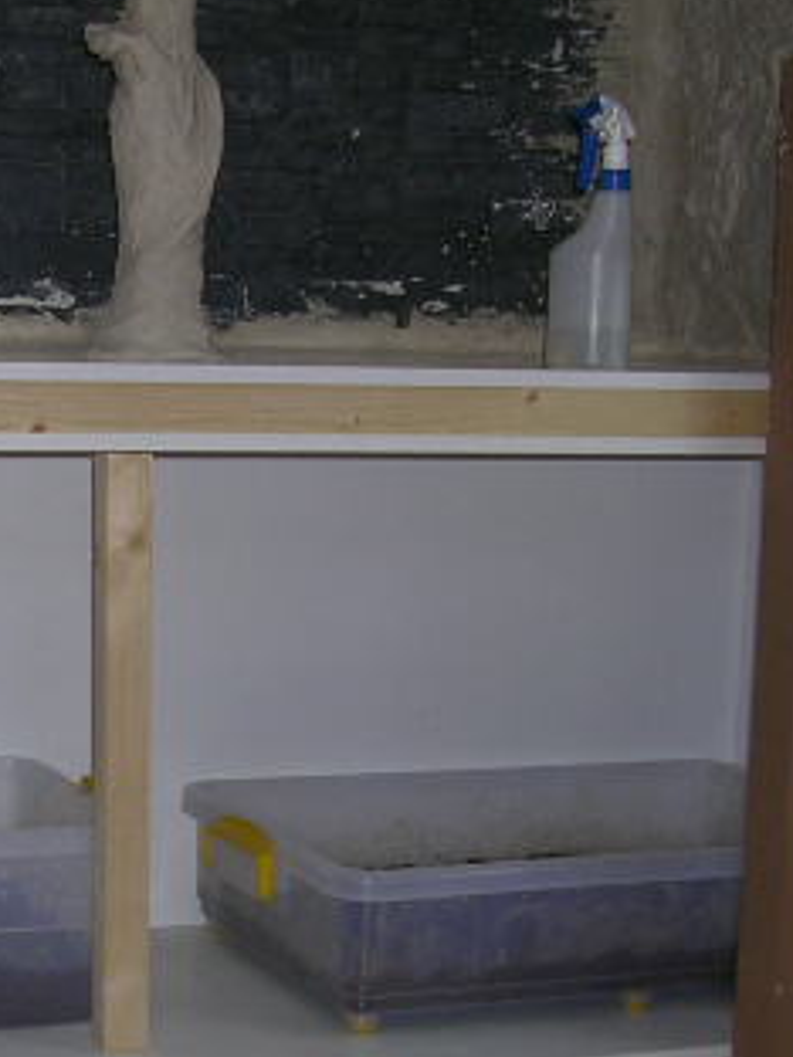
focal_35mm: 78
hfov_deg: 18.4
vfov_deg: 24.9
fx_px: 2382
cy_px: 705
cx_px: -20
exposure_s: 1/60.1
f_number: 2.8
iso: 50
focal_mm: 5.8
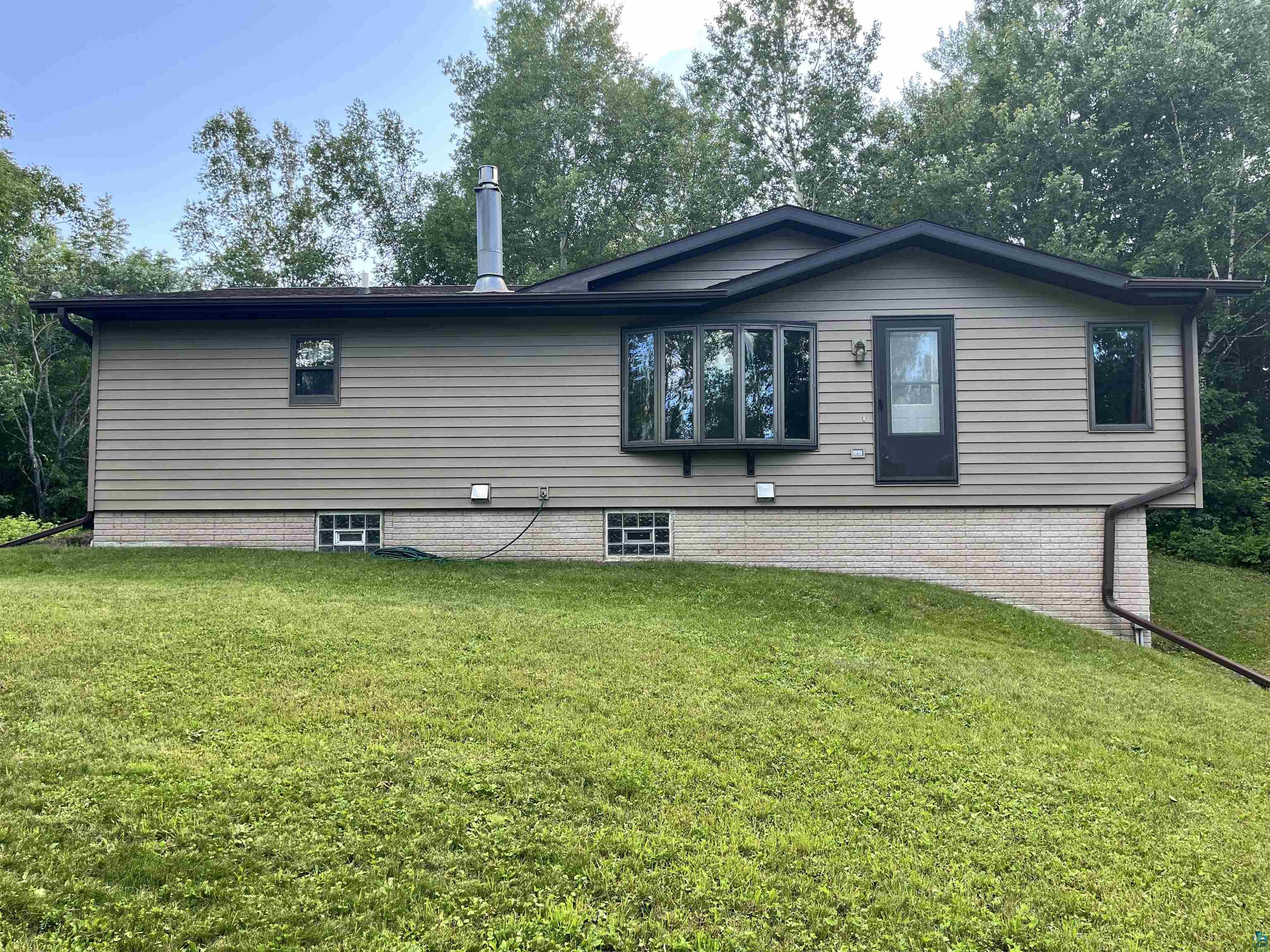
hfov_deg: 67.3
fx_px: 954
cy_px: 476
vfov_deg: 53.1
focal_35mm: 26
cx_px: 635
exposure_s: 1/354
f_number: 1.6
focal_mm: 5.1
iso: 50
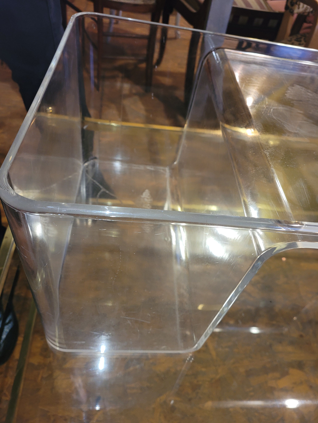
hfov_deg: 53.1
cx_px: 159
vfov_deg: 67.3
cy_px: 212
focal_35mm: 26
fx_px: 318
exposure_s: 1/11
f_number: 1.8
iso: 125
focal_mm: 5.4
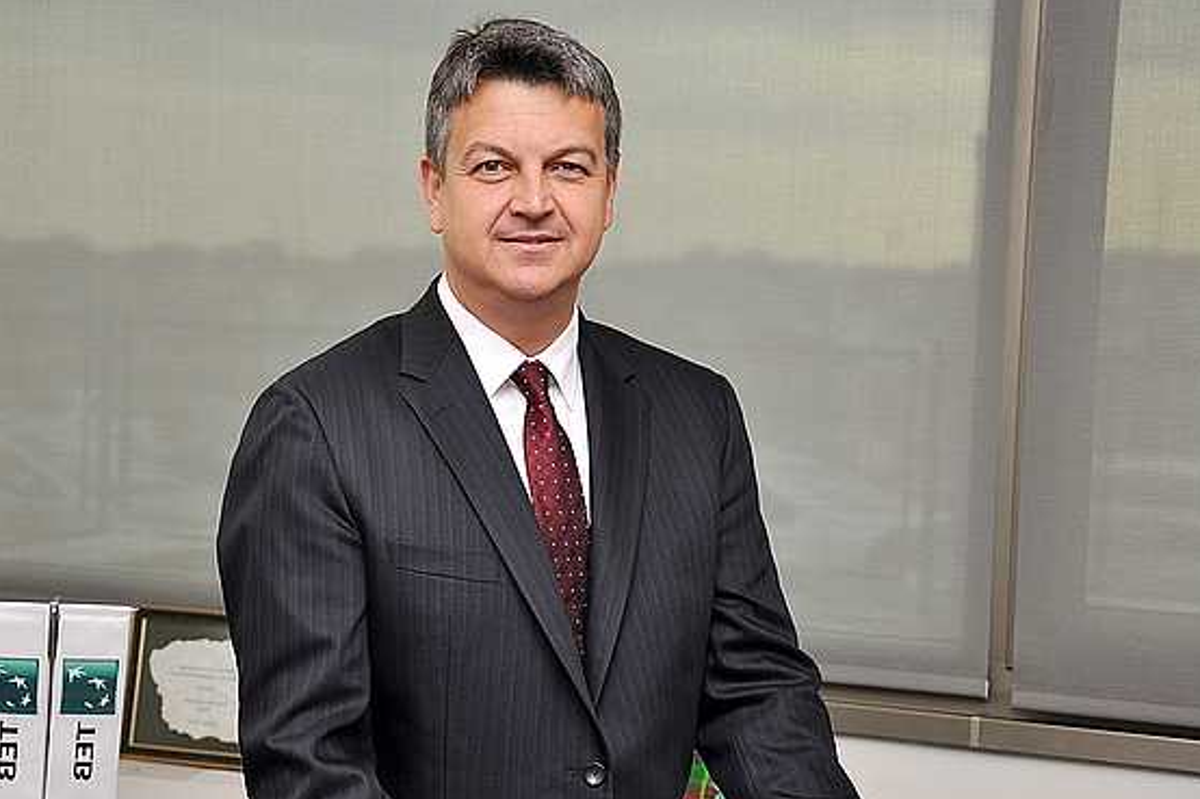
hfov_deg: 26.0
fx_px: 2599
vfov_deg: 17.5
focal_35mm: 78
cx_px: 561
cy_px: 424
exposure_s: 1/125
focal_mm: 48
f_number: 4.8
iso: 400
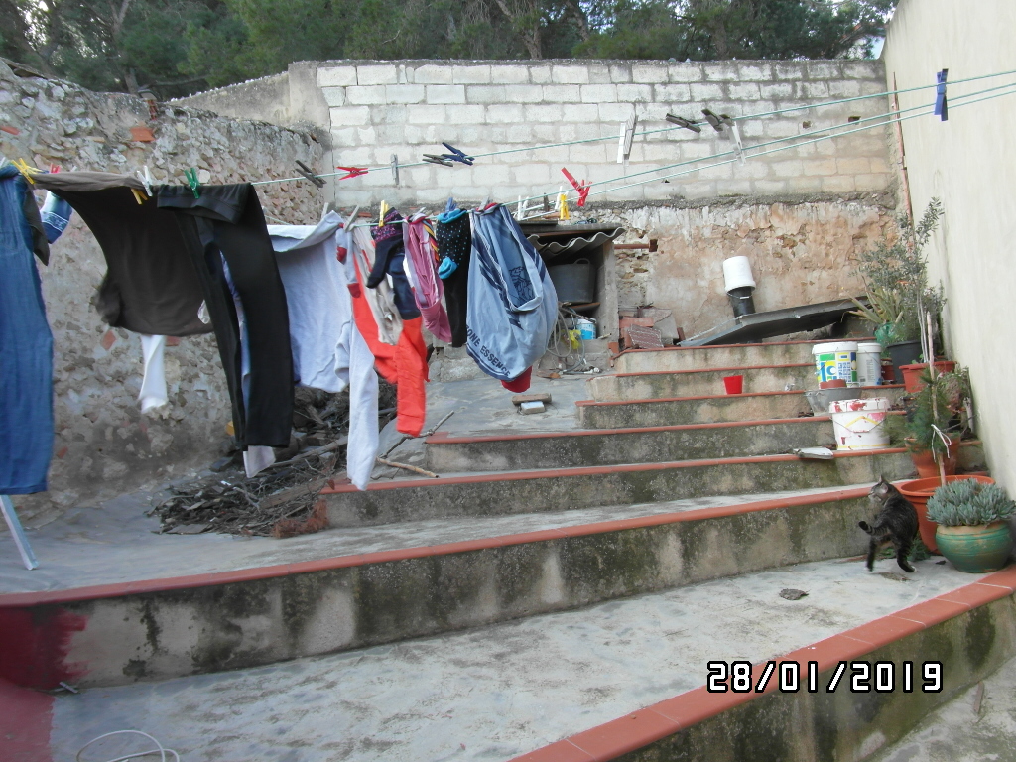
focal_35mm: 24
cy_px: 381
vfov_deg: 56.8
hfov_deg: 71.6
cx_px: 508
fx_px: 704
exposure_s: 1/45
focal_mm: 4
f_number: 4.6
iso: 80
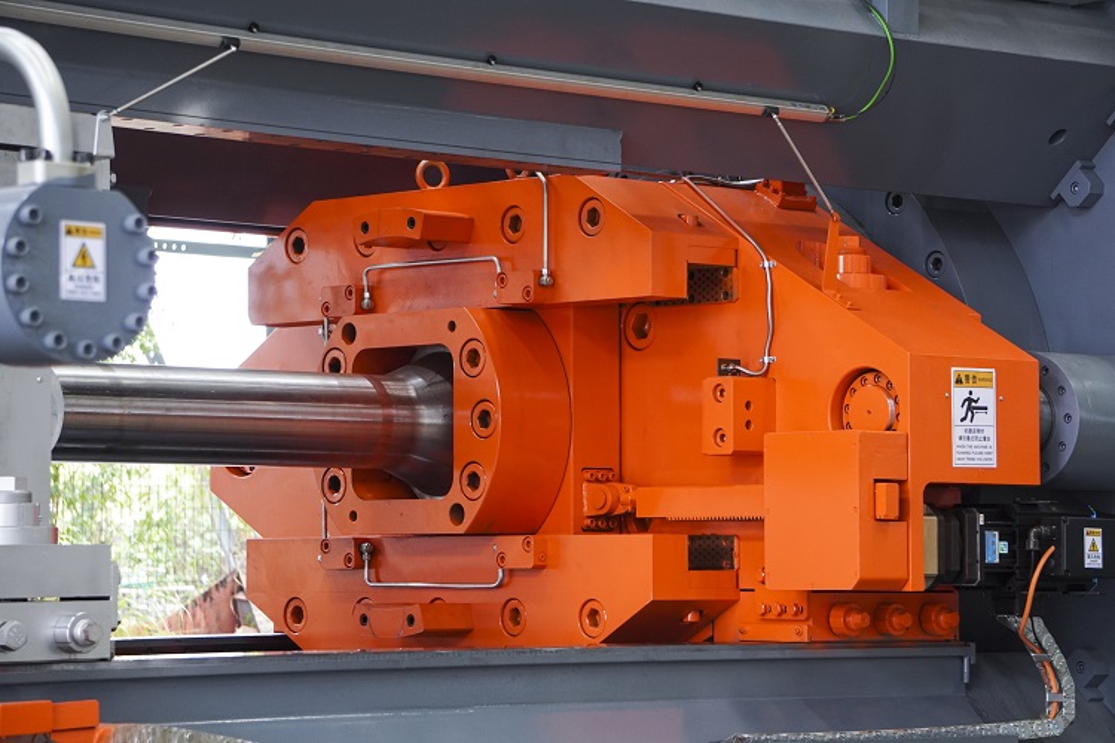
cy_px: 372
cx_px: 558
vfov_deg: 11.9
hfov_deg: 17.7
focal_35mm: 116
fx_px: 3577
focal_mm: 77
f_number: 5
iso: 800
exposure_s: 1/160
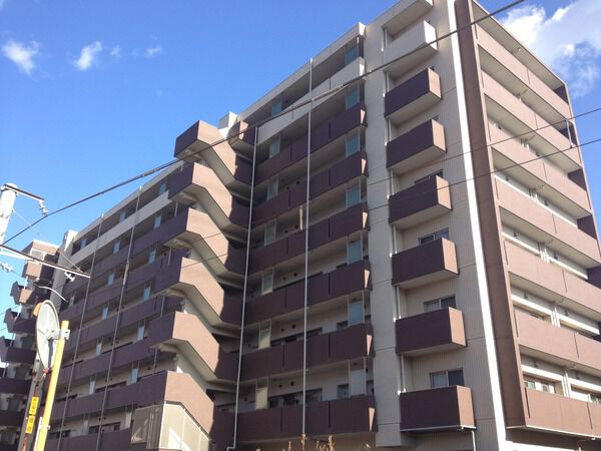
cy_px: 226
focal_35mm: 35
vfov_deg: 40.7
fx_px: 608
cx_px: 300
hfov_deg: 52.6
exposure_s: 1/613
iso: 50
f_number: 2.4
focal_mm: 4.28
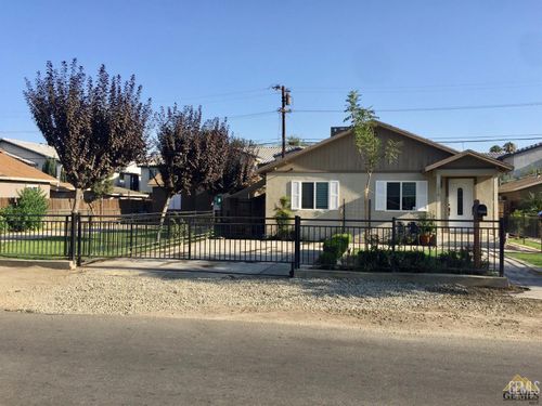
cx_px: 271
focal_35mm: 29
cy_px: 203
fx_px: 454
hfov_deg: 61.7
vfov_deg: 48.2
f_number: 2.2
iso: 32
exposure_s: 1/1199
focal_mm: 4.15
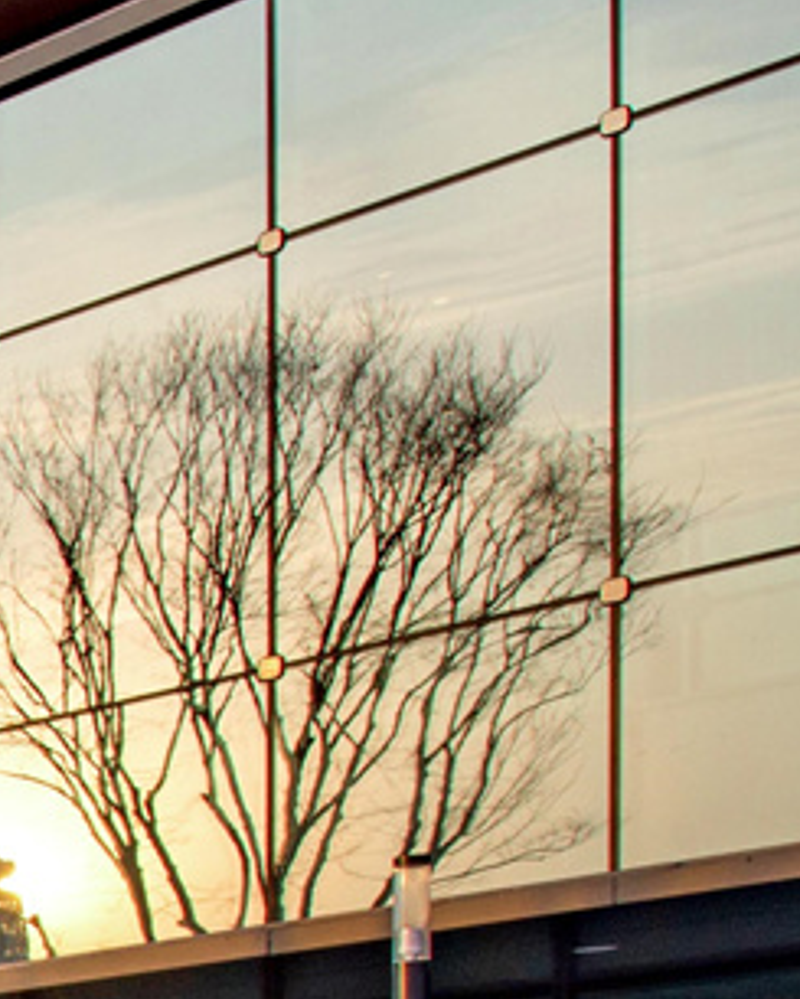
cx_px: -1943
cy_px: 1534
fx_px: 2899
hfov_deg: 9.6
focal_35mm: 98
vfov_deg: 17.4
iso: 100
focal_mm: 16
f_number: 13
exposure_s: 1/80
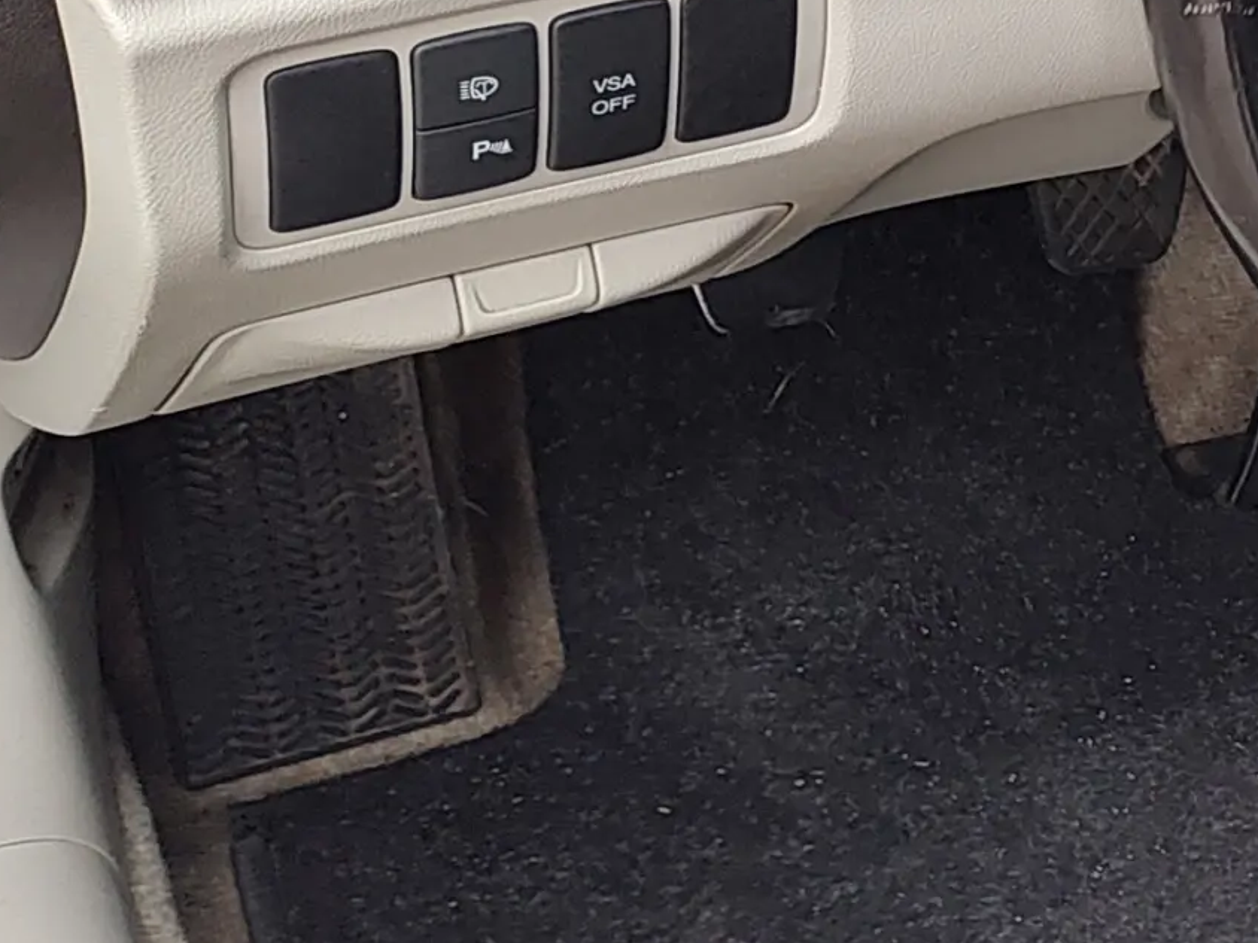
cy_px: 88
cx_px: 2296
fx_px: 3234
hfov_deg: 17.6
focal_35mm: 89
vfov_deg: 16.4
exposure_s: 1/100
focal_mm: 5.56
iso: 236
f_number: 1.8
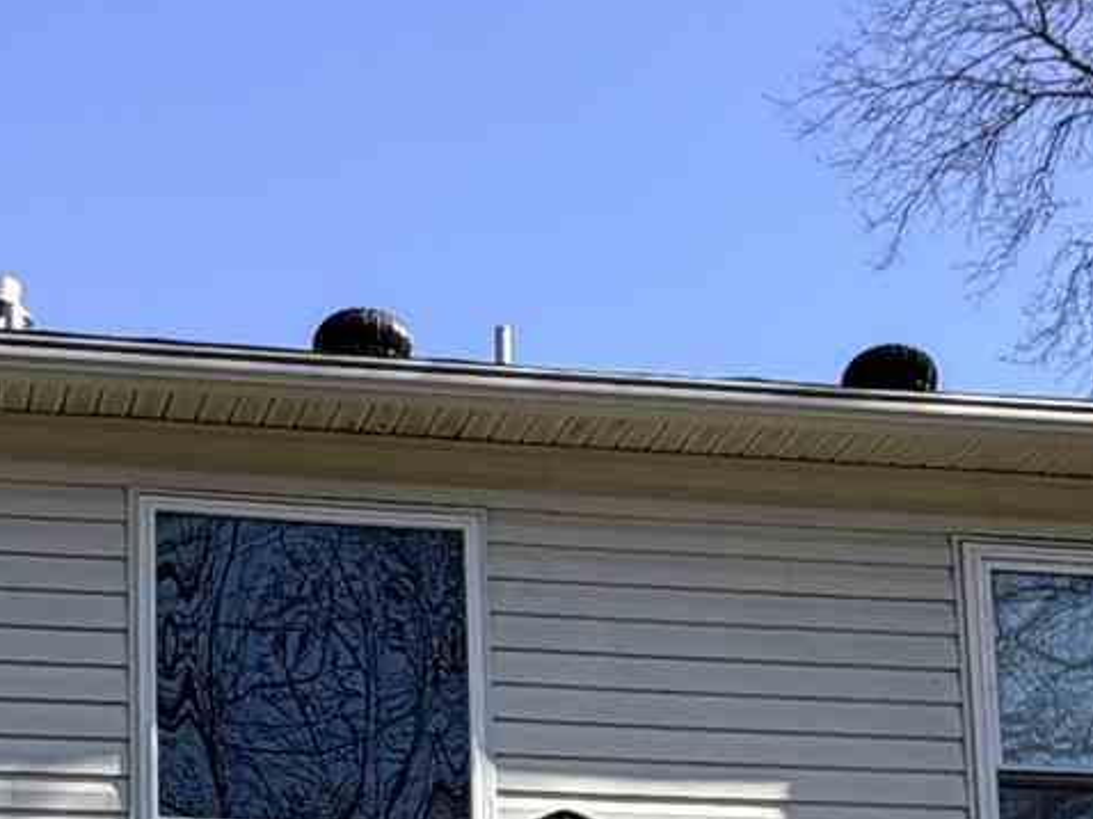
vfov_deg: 15.4
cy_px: 1148
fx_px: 2840
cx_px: 322
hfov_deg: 21.7
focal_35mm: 90
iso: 25
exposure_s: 1/770
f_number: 2.2
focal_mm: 2.22
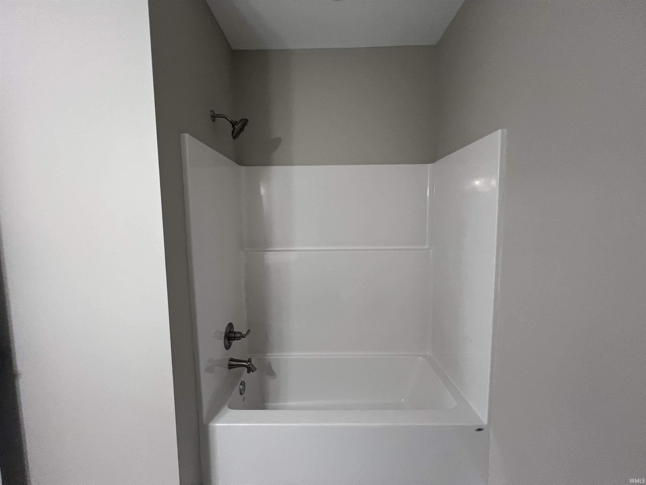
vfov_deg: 89.9
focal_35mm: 13
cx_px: 323
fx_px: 243
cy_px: 242
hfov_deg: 106.2
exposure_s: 1/60
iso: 250
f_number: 1.8
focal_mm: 1.57
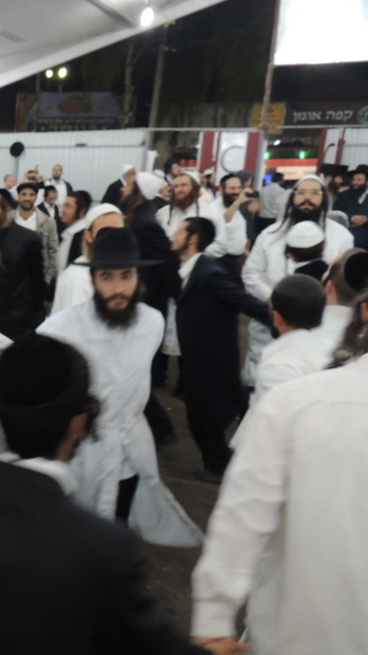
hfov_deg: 22.9
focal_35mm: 44
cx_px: -158
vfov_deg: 46.4
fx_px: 763
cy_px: 353
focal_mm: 4.3
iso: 220
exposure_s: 1/30
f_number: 3
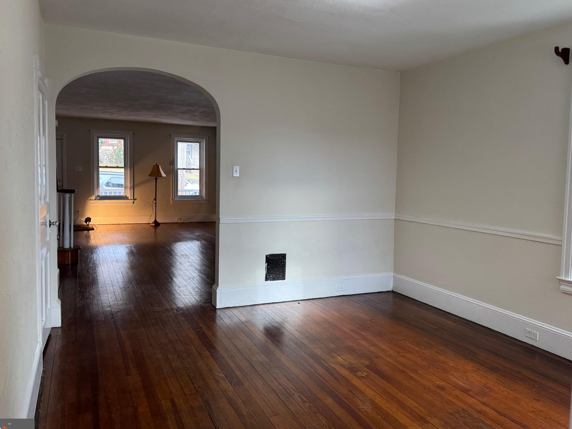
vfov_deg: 51.3
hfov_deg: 65.3
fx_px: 446
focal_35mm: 27
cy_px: 203
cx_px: 278
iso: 200
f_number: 1.78
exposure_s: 1/120
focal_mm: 6.76
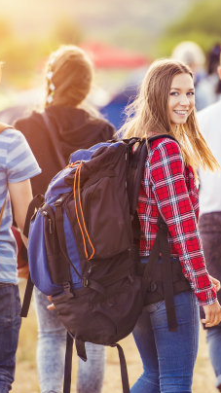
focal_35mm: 317
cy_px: 197
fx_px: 3305
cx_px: 167
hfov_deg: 3.8
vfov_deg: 6.8
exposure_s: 1/400
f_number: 3.2
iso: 800
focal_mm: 200
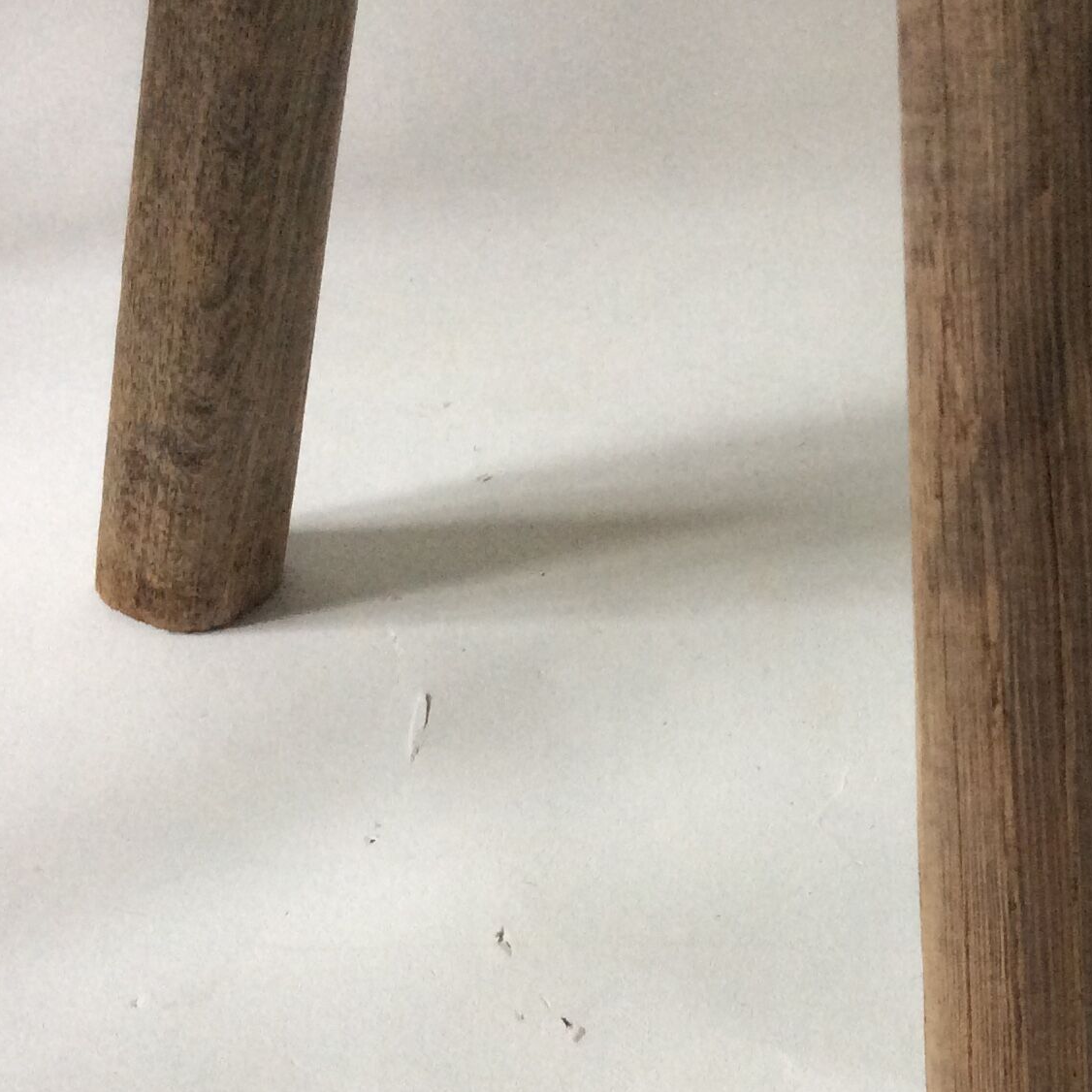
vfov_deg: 26.2
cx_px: 943
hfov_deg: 25.8
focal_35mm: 65
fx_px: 2320
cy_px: 815
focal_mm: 3.3
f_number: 2.4
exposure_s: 1/25
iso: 125
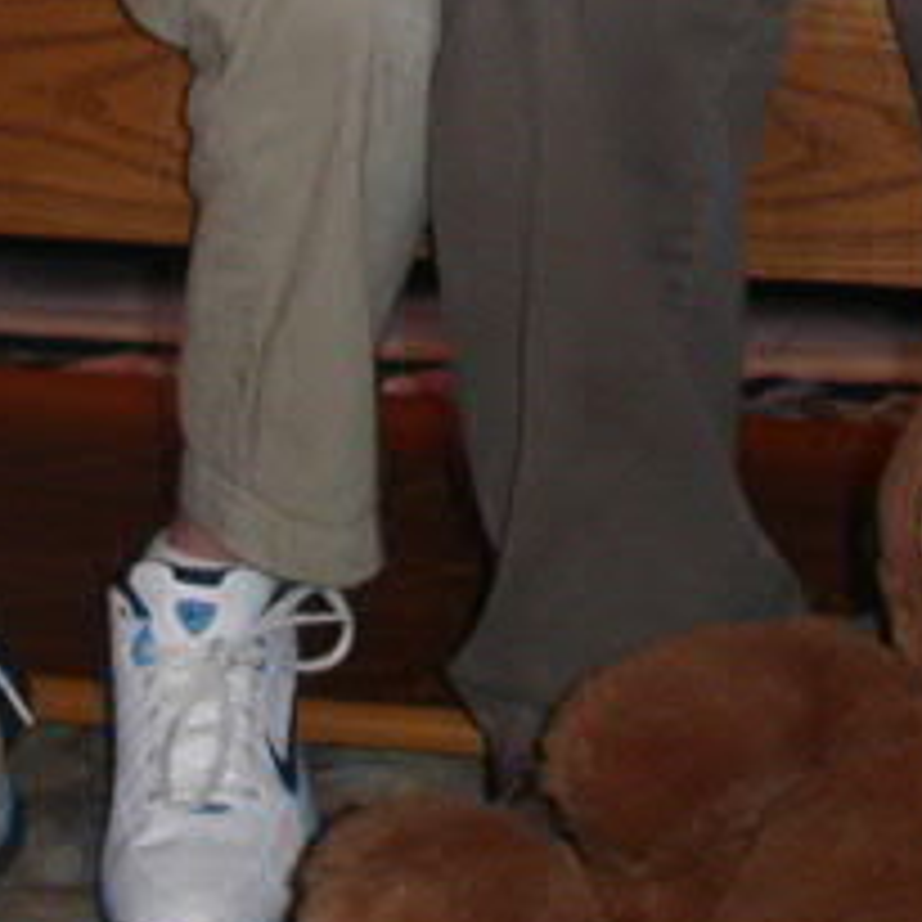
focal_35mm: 164
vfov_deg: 10.4
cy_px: -274
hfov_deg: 10.6
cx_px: 639
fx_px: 4942
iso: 100
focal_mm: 7.8
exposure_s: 1/30
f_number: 2.8
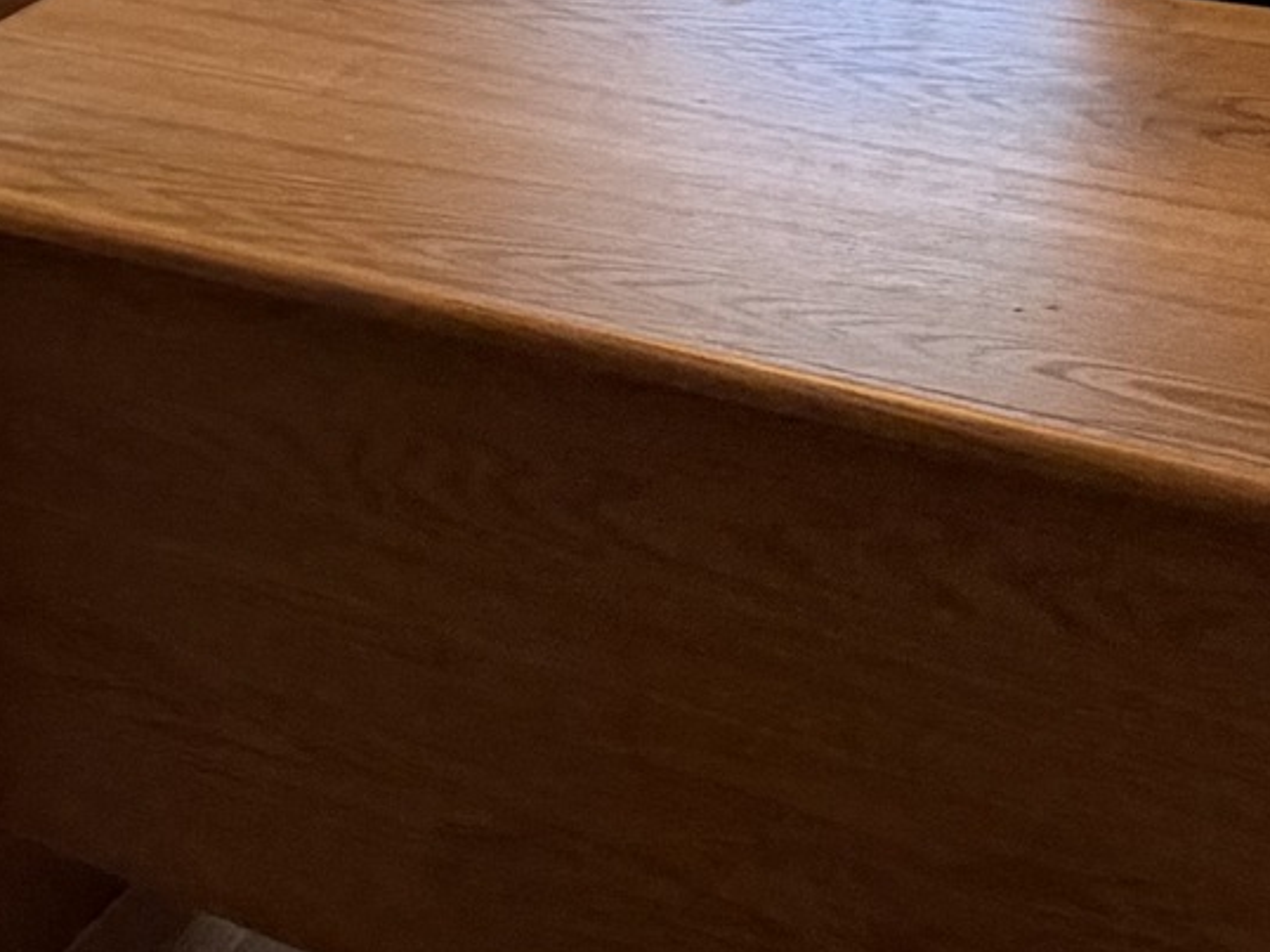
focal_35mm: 80
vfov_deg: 16.7
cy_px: -475
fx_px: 2934
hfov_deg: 23.2
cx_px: -52
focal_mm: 2.22
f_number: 2.2
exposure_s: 1/60
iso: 400
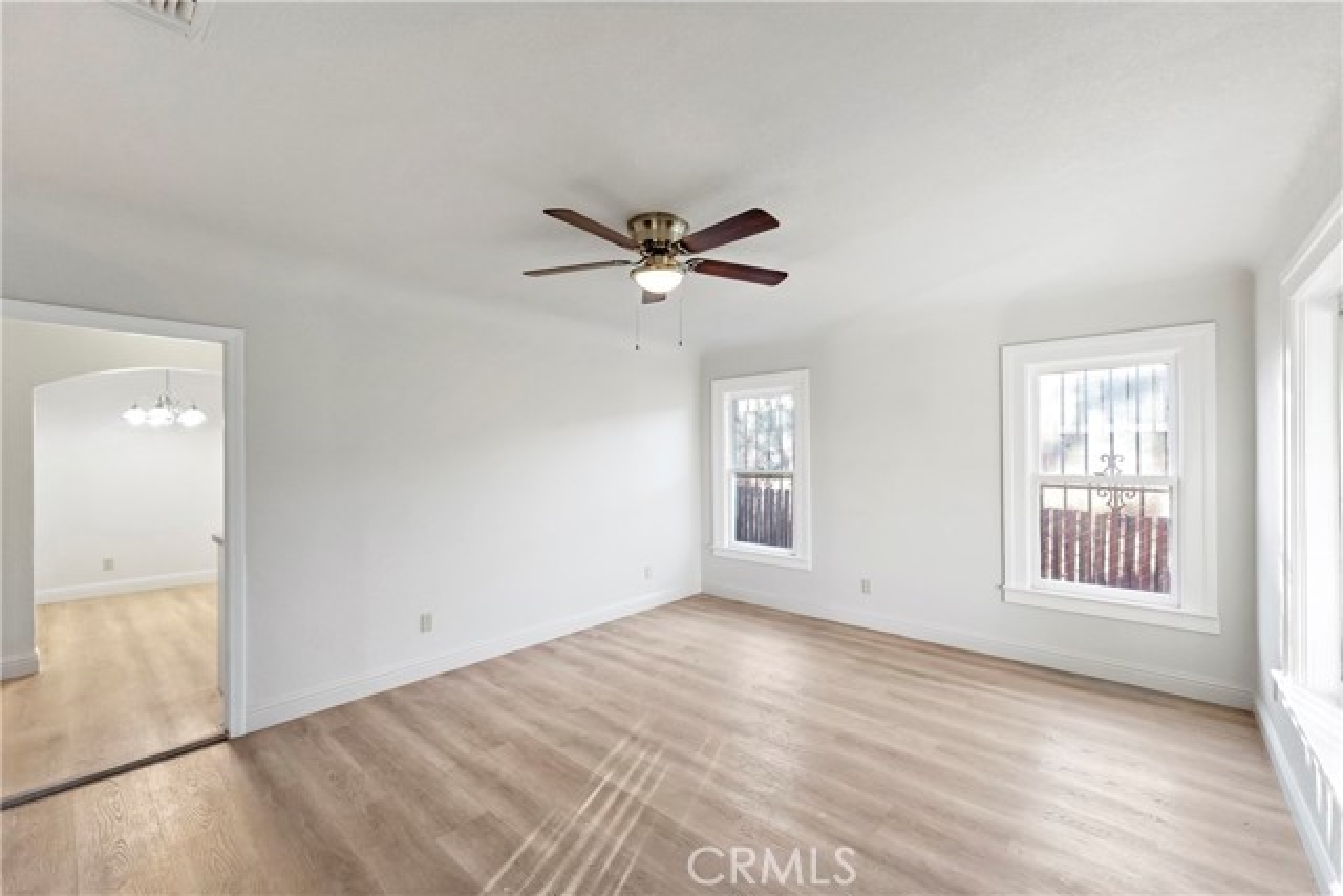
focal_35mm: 14
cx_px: 672
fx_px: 522
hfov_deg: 104.2
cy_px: 448
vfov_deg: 81.2
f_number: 4
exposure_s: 1/160
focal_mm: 14
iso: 640
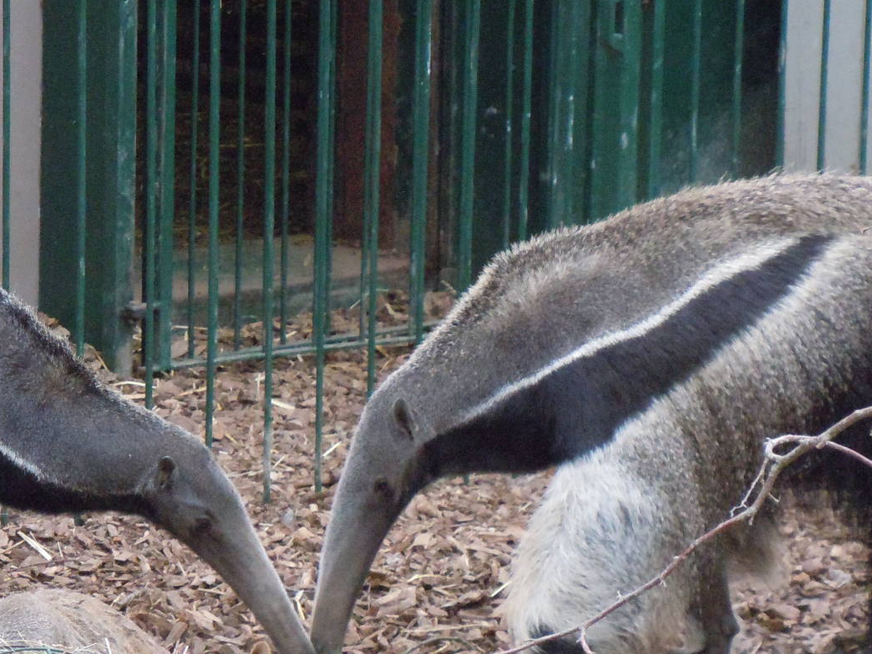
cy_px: 435
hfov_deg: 8.5
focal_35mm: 234
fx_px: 5894
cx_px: 508
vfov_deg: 6.3
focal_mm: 27.4
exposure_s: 1/200
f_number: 4.6
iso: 1600
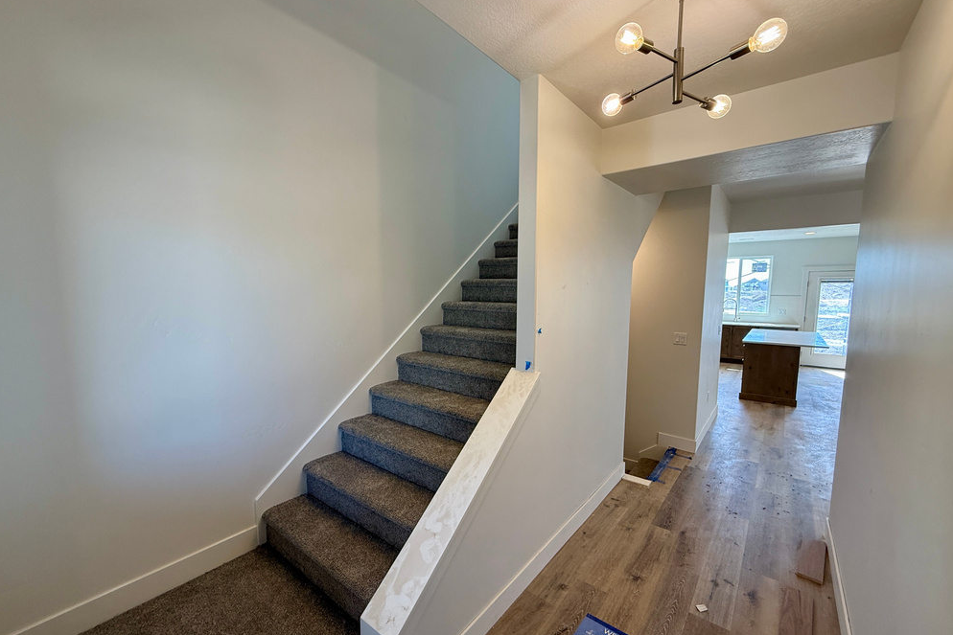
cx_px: 464
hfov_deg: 100.4
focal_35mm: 15
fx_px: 397
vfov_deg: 77.3
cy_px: 330
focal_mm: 2.22
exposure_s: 1/120
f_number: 2.2
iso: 100
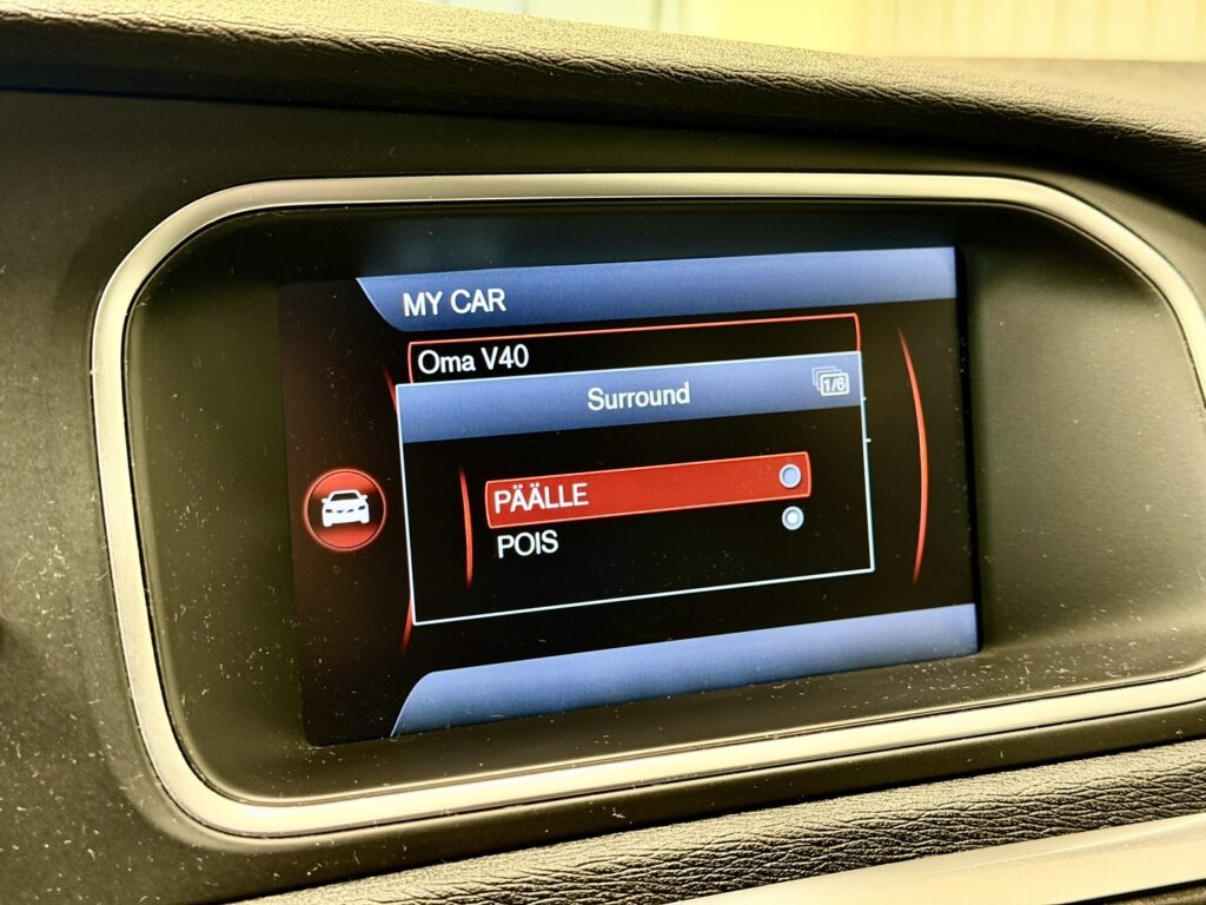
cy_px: 452
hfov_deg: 39.7
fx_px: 1672
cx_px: 603
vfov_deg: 30.3
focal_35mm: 48
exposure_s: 1/25
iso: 500
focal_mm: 6.76
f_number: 1.78
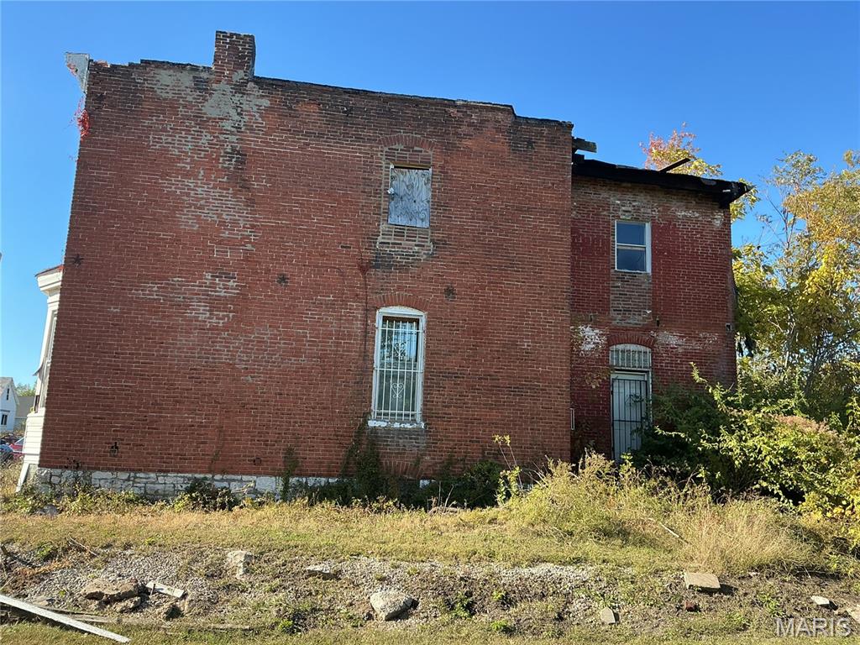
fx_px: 720
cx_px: 430
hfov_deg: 61.7
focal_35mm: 29
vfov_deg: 48.2
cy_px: 322
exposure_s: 1/514
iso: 25
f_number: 1.8
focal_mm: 3
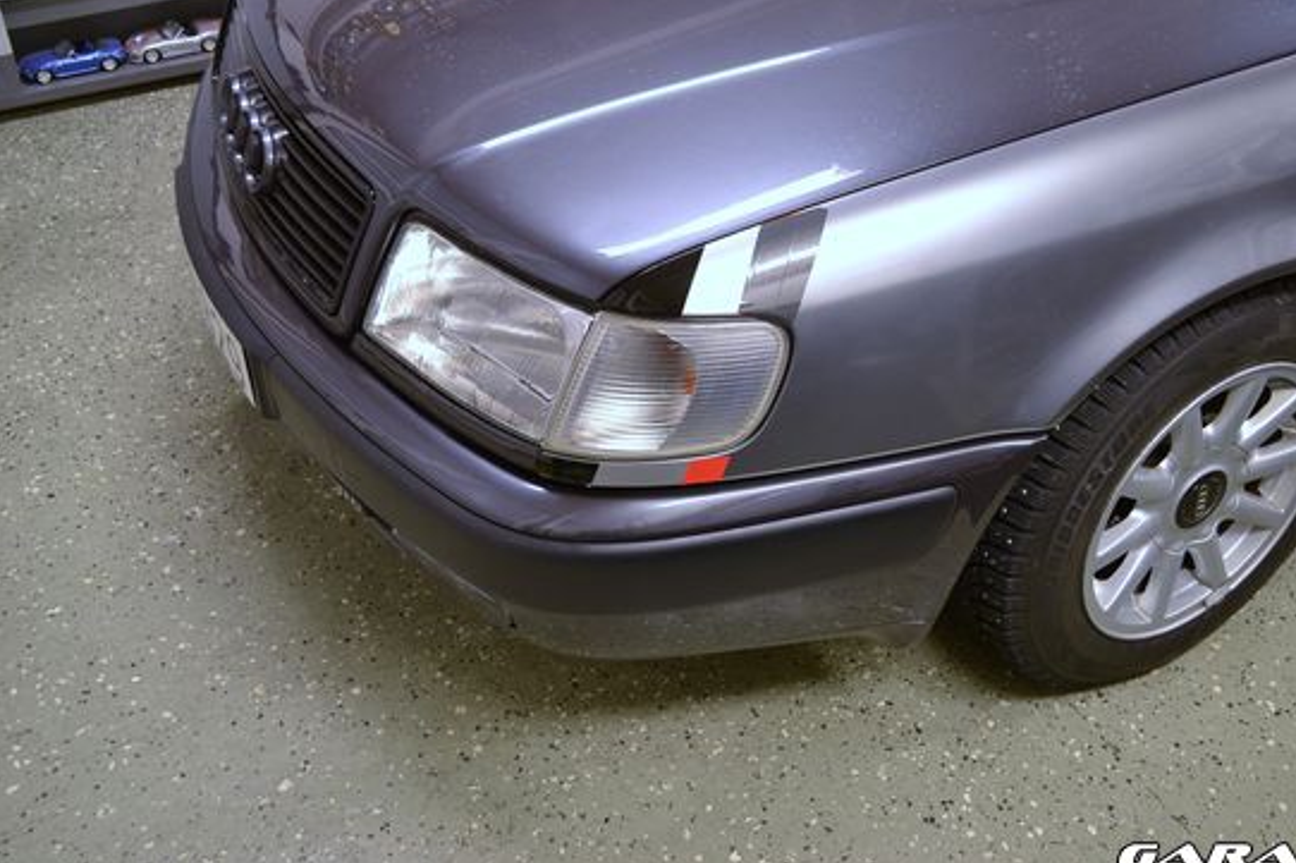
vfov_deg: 34.1
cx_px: 763
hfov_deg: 49.3
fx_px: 1403
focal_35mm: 39
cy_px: 369
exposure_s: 1/4
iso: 100
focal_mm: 22
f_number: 3.8
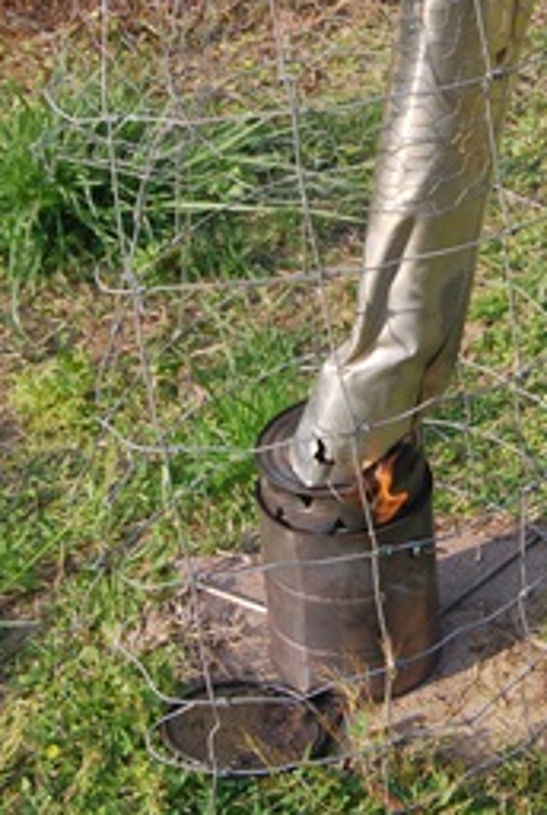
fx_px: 1859
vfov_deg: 24.1
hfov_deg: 16.7
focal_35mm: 82
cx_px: 297
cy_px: 89
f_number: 6.3
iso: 100
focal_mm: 28
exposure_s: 1/160
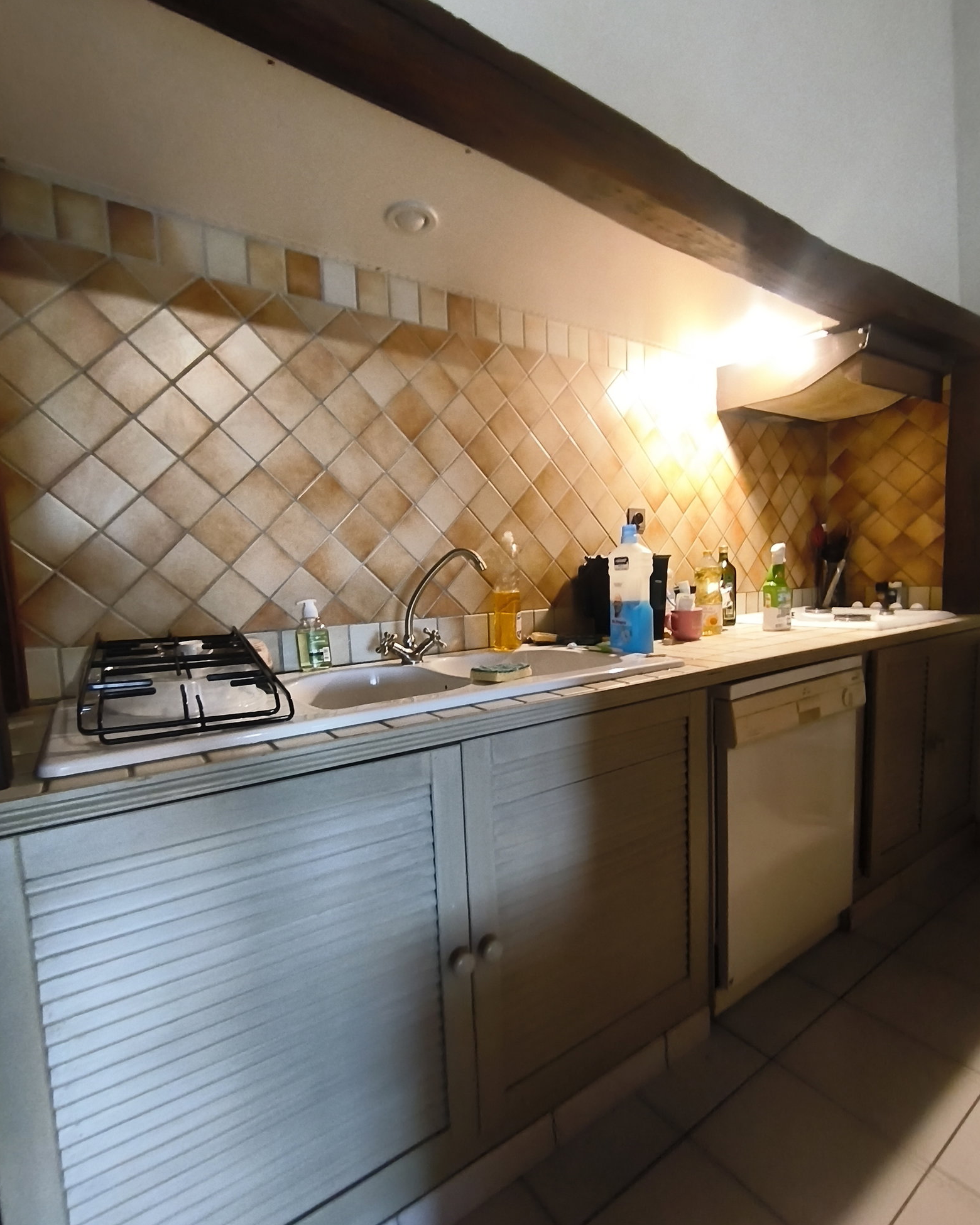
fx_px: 580
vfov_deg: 93.0
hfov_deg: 80.4
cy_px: 646
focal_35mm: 16
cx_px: 495
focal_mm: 1.65
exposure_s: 1/33.3
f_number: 2.2
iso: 500
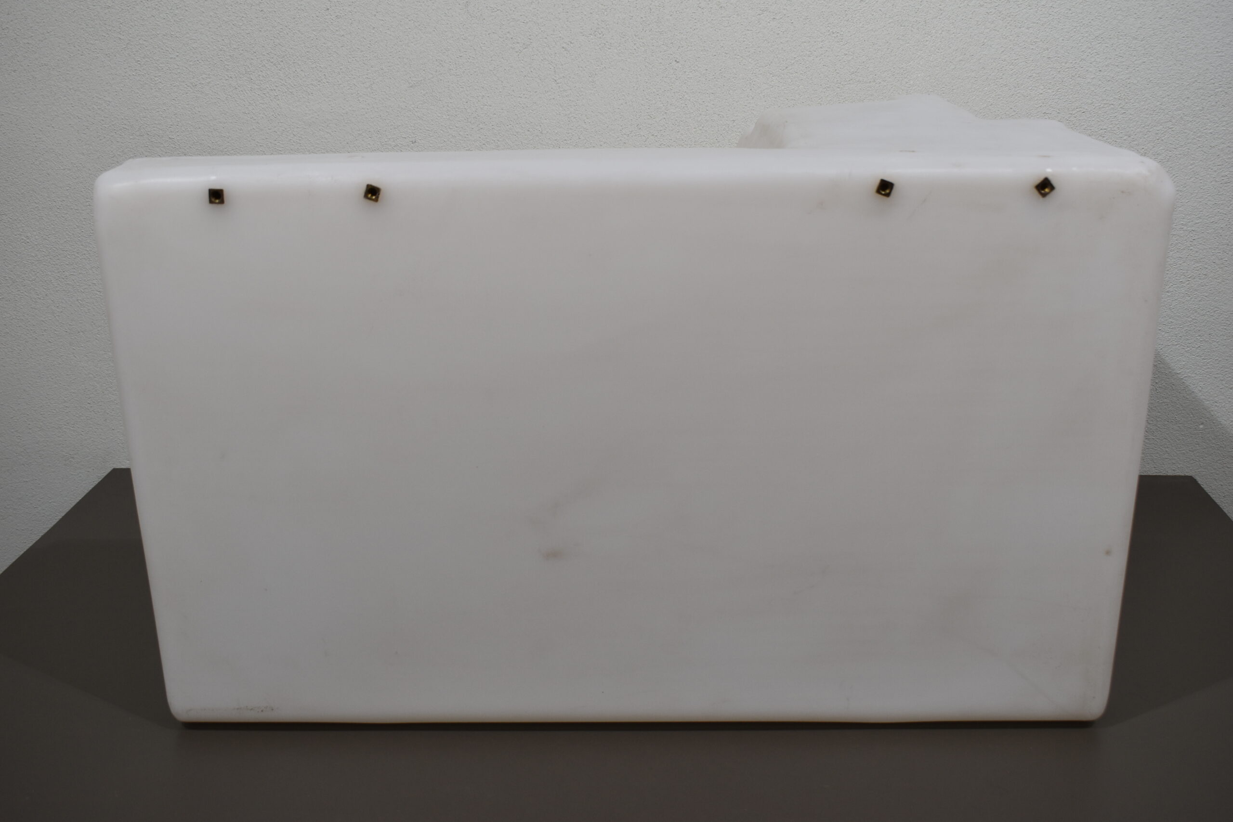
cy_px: 411
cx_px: 616
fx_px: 1284
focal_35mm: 38
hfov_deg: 51.3
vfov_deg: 35.5
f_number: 5.6
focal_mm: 25
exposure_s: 1/125
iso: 360
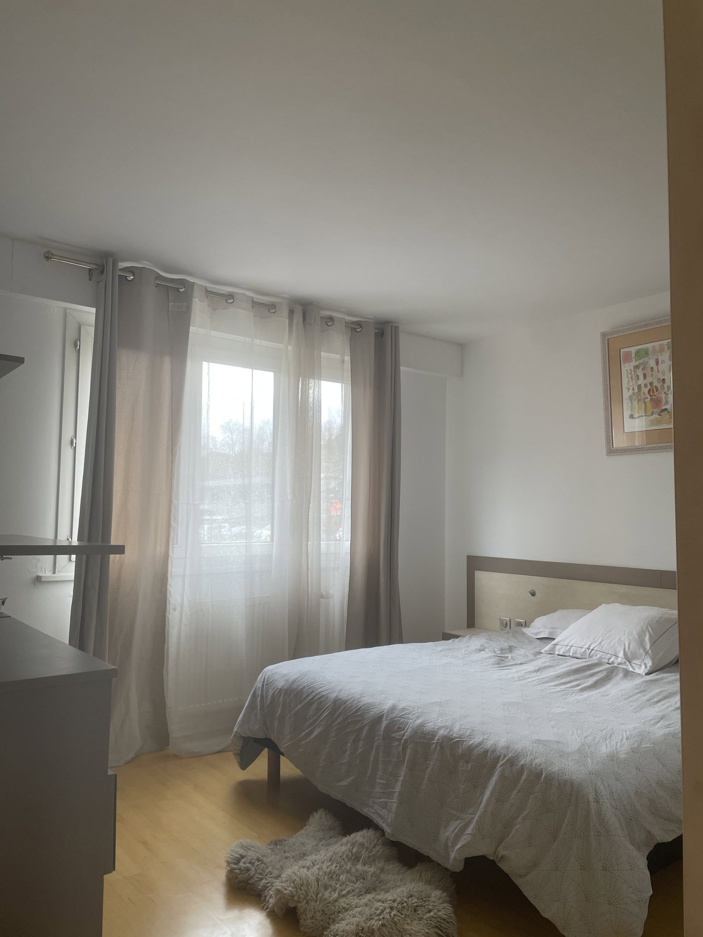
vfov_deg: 67.3
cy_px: 468
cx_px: 352
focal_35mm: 26
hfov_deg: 53.1
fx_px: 704
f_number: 1.6
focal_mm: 4.2
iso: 64
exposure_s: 1/100
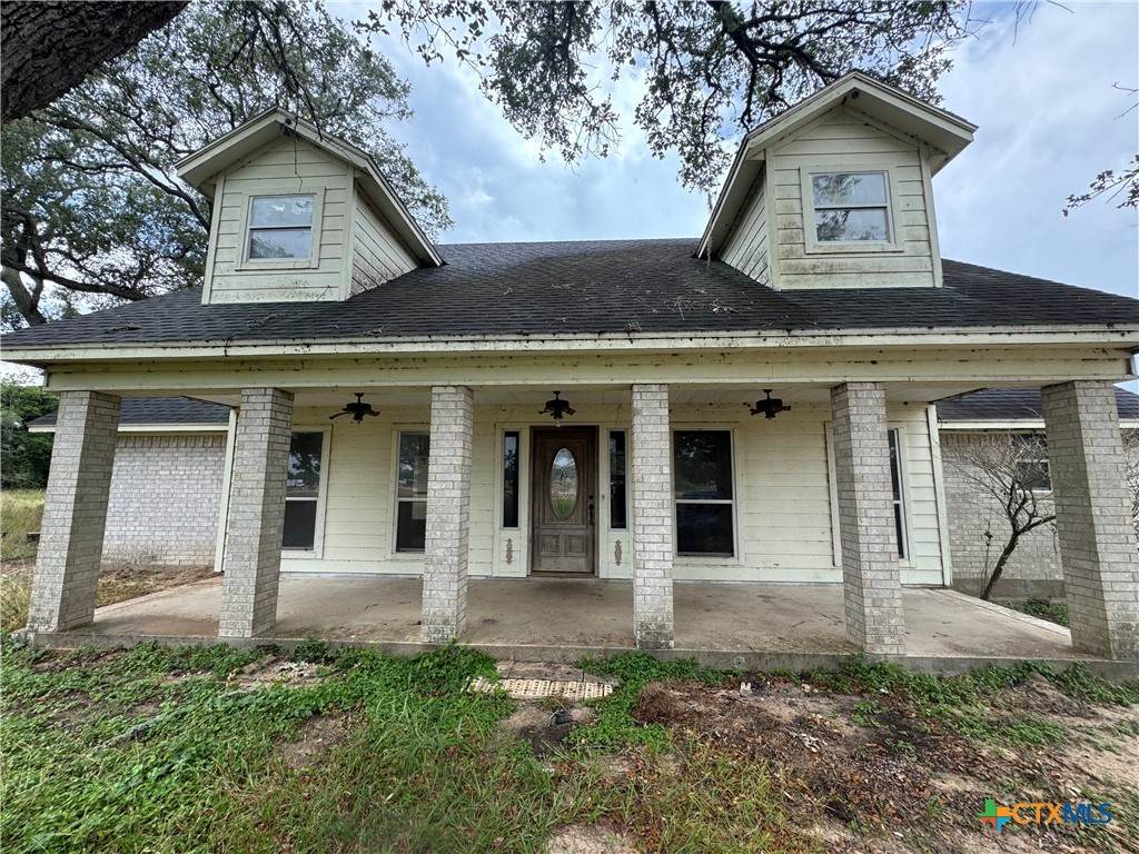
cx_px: 570
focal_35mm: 14
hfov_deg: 102.1
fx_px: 461
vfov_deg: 85.7
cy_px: 427
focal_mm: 2.22
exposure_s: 1/359
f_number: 2.2
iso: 40
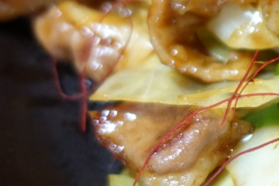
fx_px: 737
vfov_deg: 14.2
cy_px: 3
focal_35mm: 95
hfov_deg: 19.1
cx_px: 403
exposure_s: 1/30
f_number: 1.8
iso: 400
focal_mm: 8.8
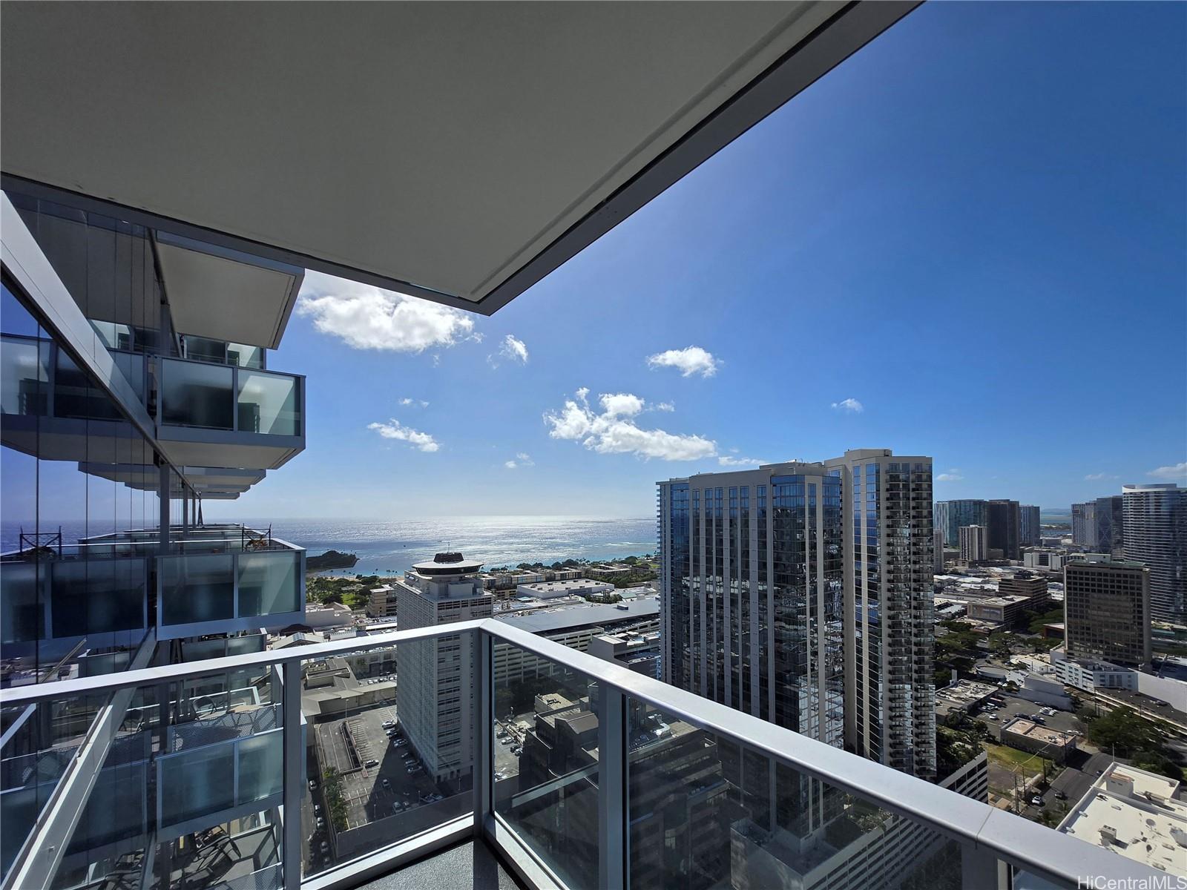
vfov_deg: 89.9
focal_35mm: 13
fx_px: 446
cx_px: 594
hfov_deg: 106.2
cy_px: 445
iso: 25
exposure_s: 1/2500
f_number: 2.2
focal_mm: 1.7
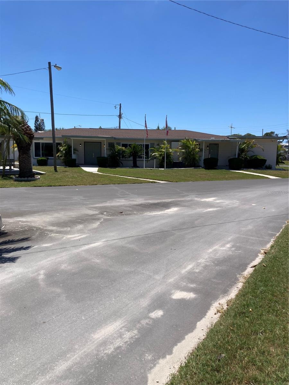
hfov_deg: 49.7
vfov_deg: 63.4
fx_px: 312
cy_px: 192
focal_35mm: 28
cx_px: 144
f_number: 1.8
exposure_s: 1/3003
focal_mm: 3.99
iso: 20
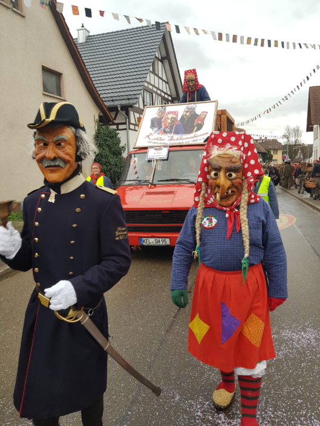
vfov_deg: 67.3
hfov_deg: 53.1
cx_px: 160
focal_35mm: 26
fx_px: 320
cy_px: 213
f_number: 1.7
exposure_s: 1/100
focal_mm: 4.2
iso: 50
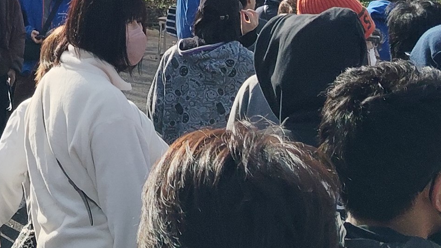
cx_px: -185
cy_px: -238
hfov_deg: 15.3
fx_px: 1532
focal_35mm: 131
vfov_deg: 8.8
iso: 50
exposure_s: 1/823
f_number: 1.8
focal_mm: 4.22
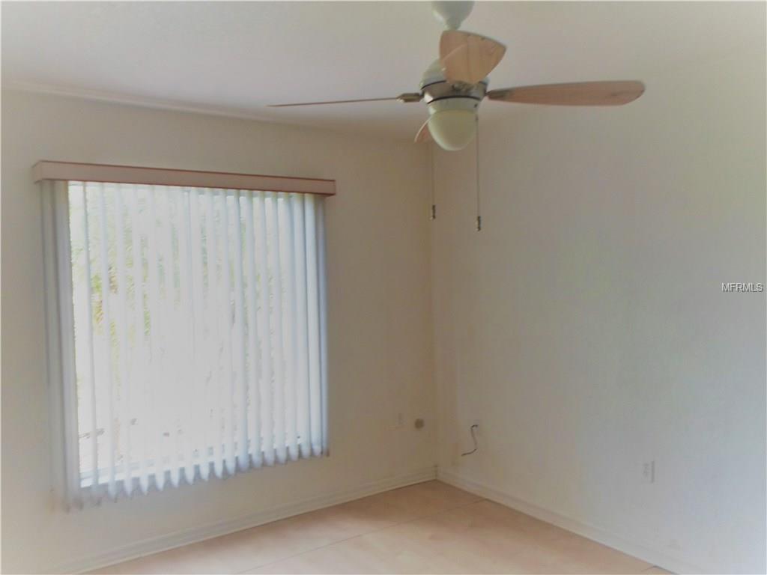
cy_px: 288
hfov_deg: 65.3
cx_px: 384
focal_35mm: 27
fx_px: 598
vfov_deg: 51.4
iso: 80
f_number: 2.6
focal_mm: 4.9
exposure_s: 1/45
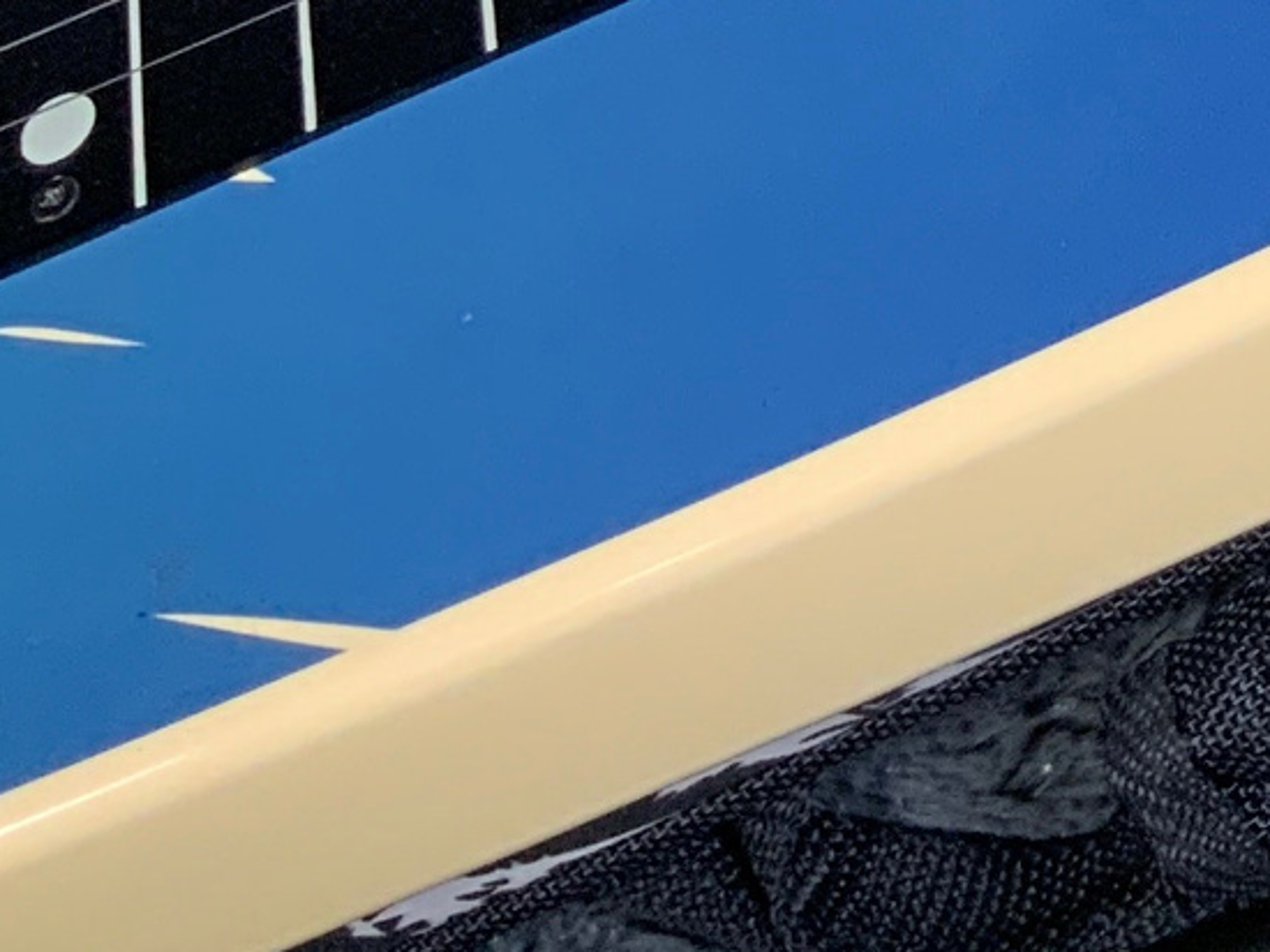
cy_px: -795
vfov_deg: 10.3
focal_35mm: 135
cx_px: 2722
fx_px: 4951
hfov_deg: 12.5
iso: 32
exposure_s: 1/104
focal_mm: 3
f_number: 1.8
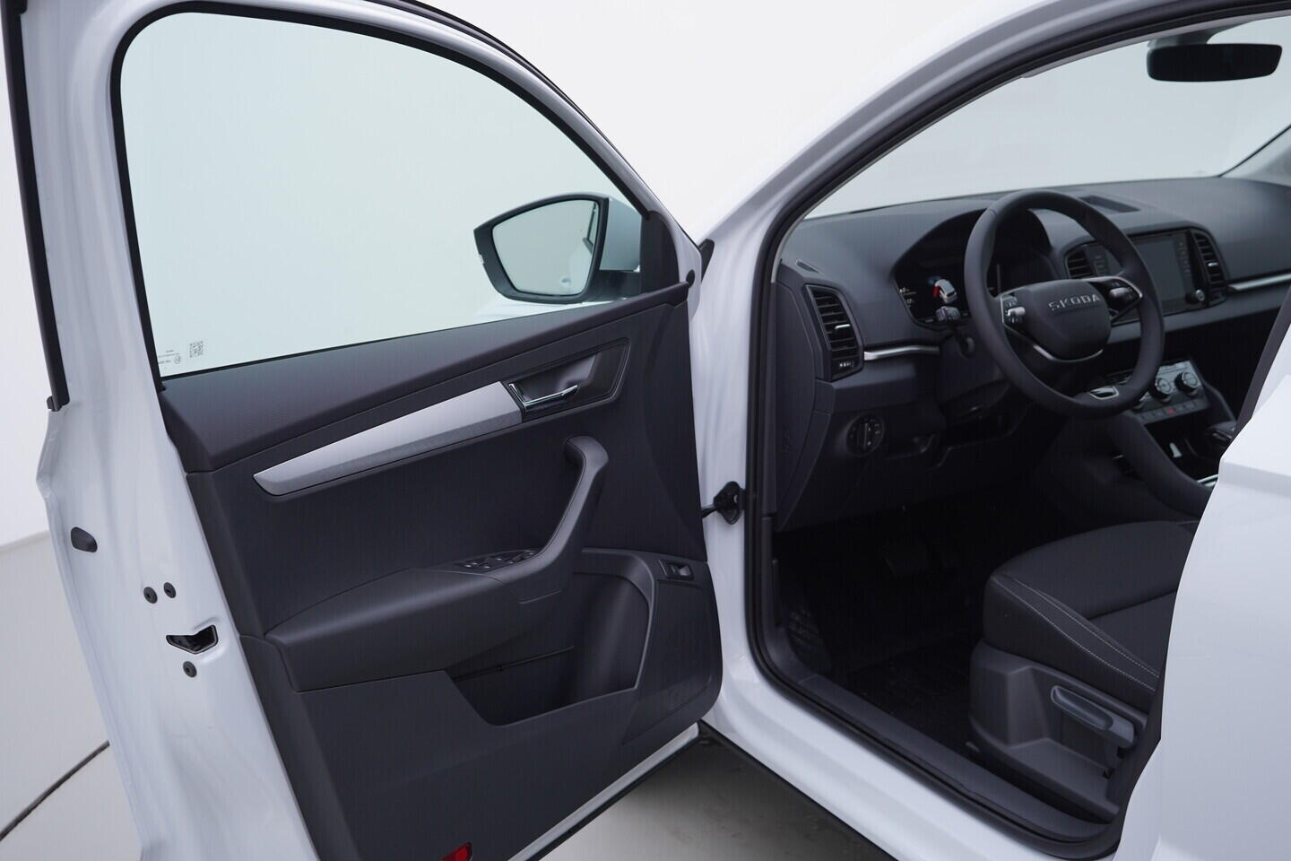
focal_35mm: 36
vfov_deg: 36.9
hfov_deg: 53.1
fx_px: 1291
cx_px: 646
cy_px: 430
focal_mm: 24
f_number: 4
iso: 125
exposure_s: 1/60
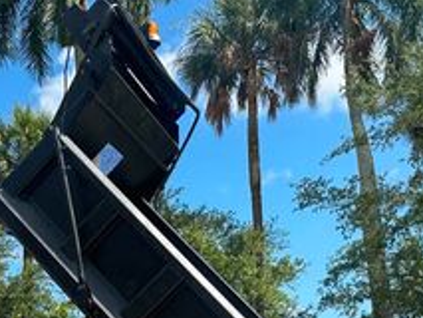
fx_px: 880
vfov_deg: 19.6
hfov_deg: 26.6
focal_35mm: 72
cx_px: 99
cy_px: 348
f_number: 1.78
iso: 80
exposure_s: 1/4184
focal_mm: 6.86
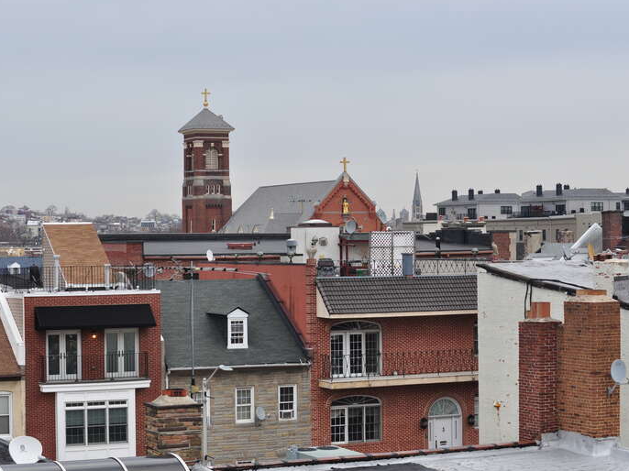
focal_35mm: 84
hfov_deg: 23.3
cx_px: 288
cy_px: 240
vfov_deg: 17.6
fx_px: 1526
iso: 200
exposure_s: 1/200
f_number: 7.1
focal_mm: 50
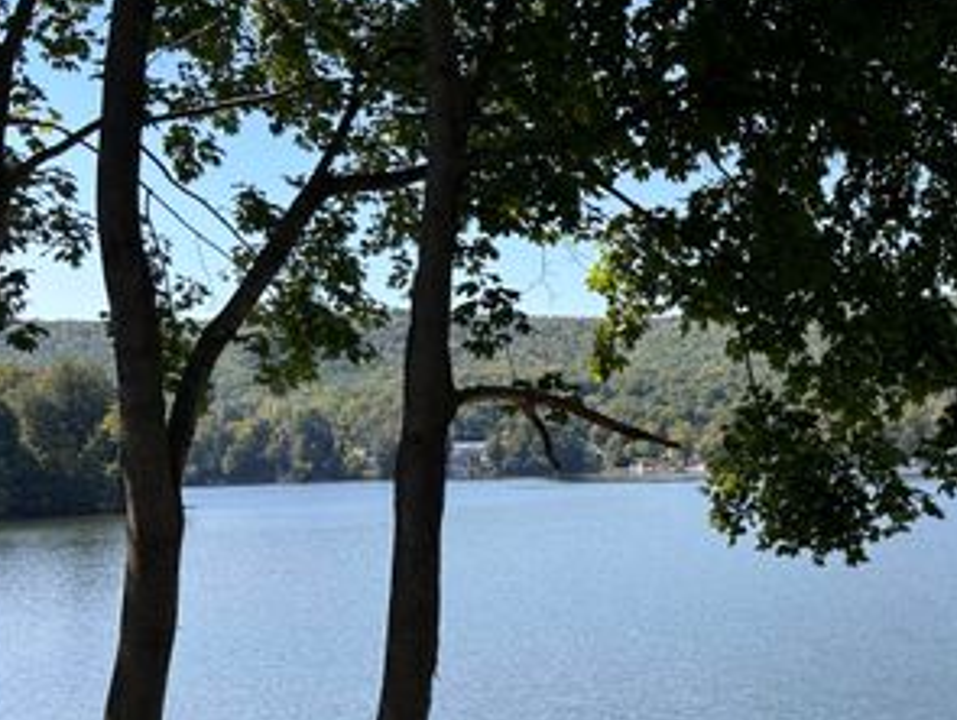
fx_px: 1218
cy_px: 508
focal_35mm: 44
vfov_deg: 32.5
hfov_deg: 41.2
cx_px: 759
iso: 50
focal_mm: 5.7
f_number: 1.5
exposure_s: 1/1934
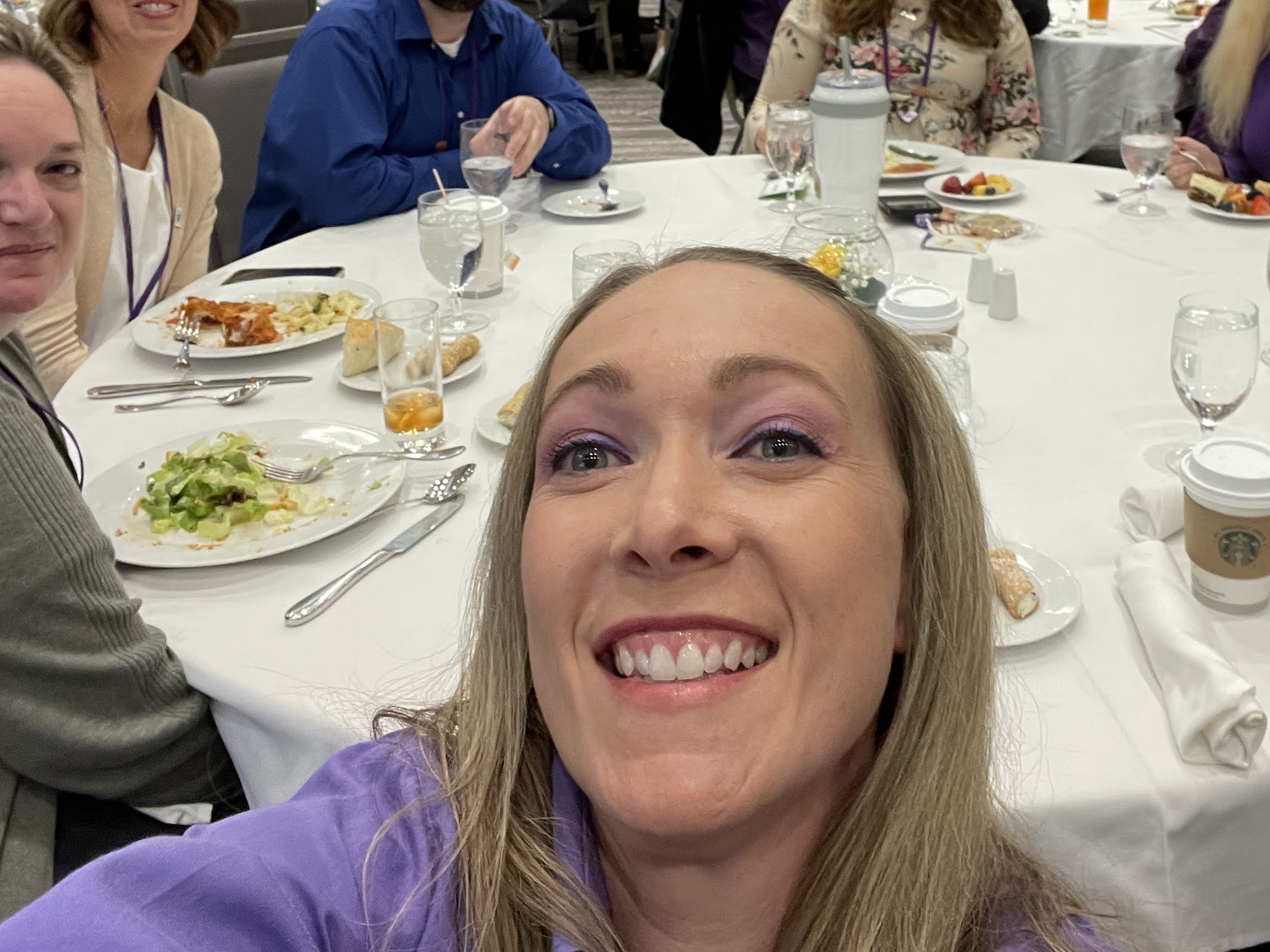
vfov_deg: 36.4
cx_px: 795
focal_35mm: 38
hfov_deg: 48.5
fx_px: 1394
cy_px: 181
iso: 250
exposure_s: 1/40
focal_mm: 2.71
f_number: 2.2
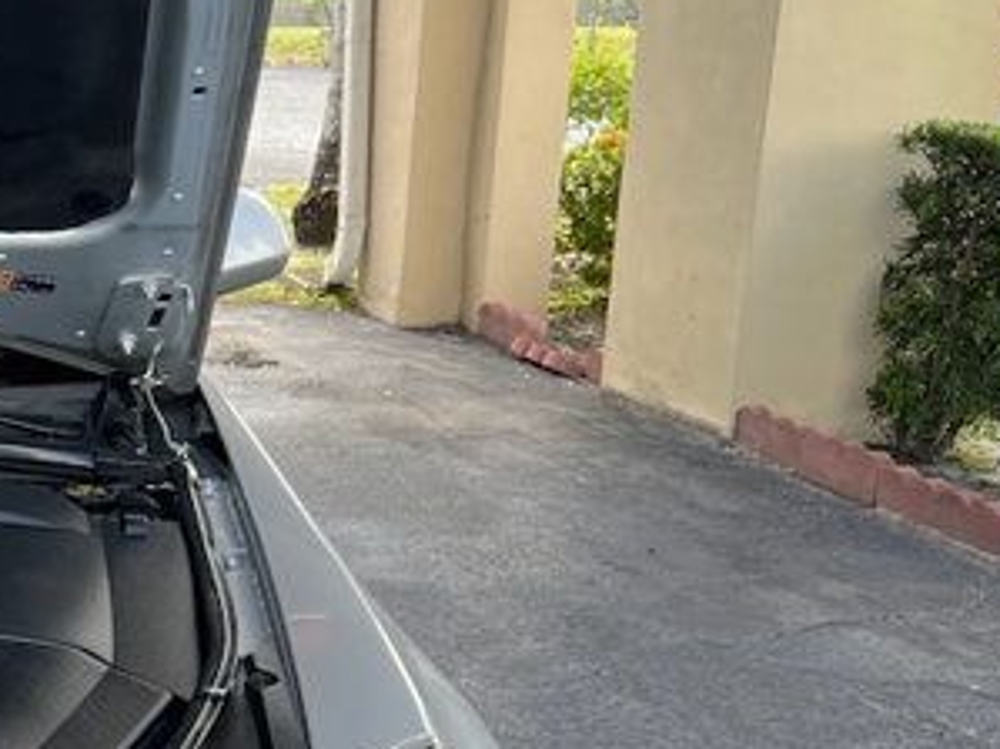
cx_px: -452
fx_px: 2570
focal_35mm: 89
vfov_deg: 16.4
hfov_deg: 19.5
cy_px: 655
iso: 50
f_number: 1.5
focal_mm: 5.7
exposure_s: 1/298
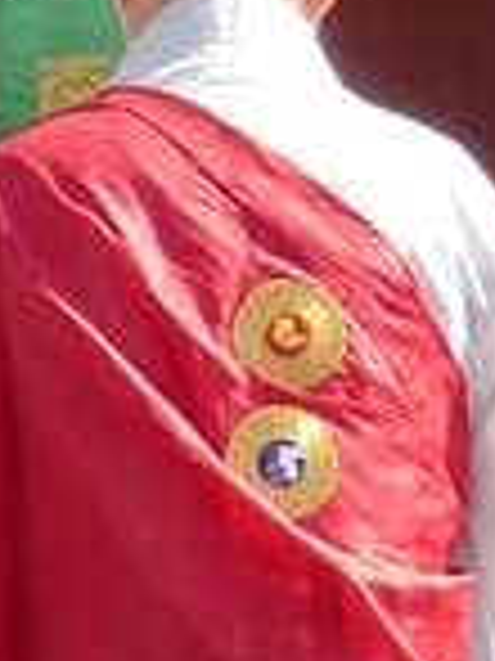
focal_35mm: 1141
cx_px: -1224
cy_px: 211
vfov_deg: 1.7
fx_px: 21786
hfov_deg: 1.3
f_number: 5.6
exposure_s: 1/200
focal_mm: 26.91
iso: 125
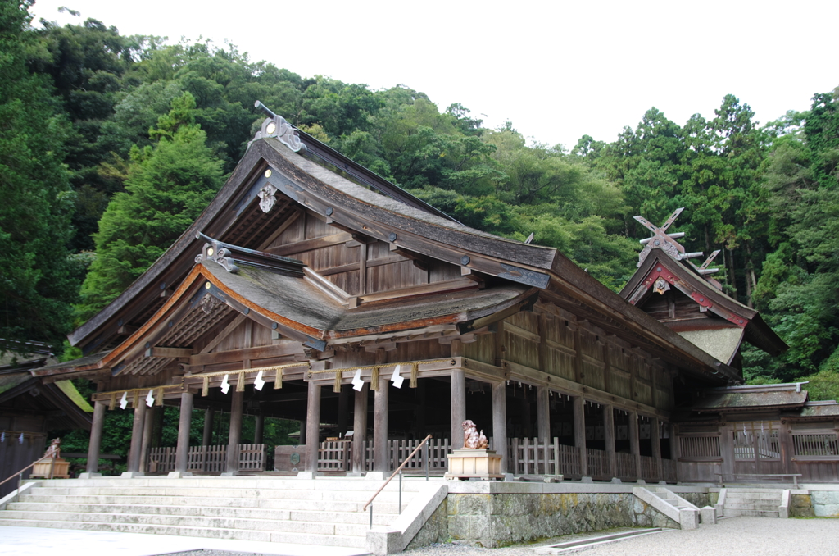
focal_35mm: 33
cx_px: 420
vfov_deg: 39.8
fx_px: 767
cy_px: 278
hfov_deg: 57.3
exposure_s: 1/80
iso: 100
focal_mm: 22
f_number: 3.5
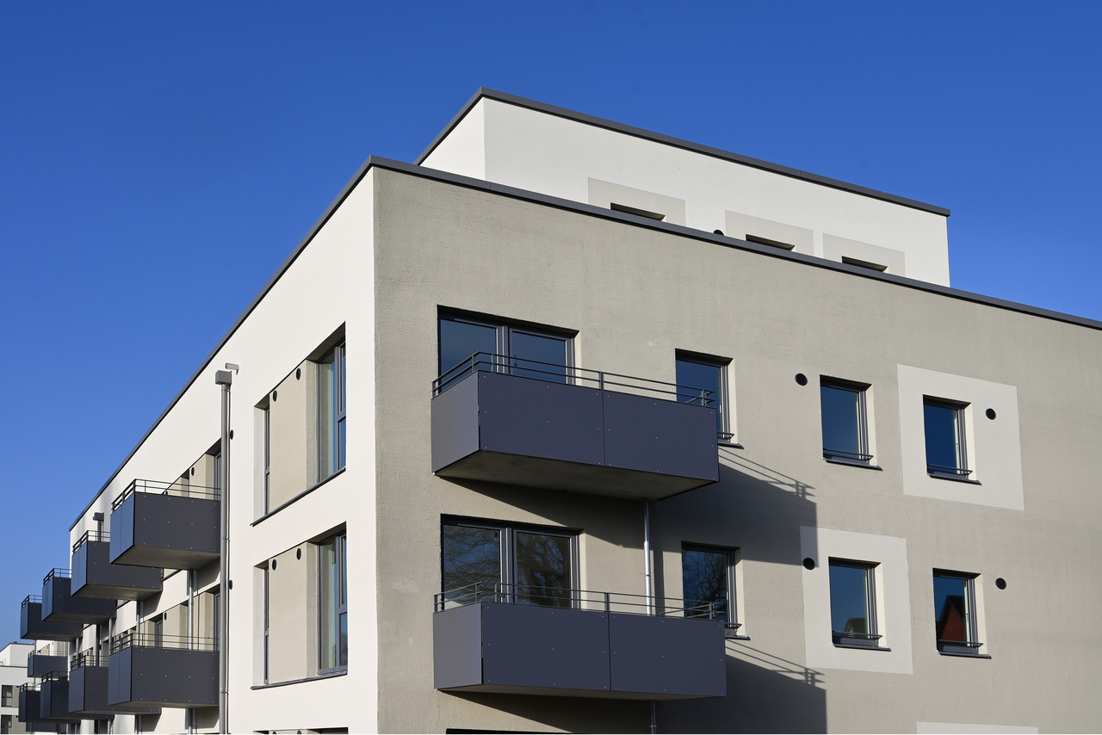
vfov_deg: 36.9
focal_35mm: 36
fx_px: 1102
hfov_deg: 53.1
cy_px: 368
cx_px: 551
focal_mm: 36
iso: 200
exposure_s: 1/320
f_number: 11
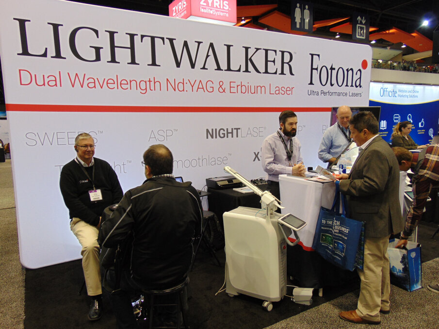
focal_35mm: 25
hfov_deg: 69.4
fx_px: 317
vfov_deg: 54.8
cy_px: 164
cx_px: 220
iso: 100
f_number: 3
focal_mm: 4.5
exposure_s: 1/30
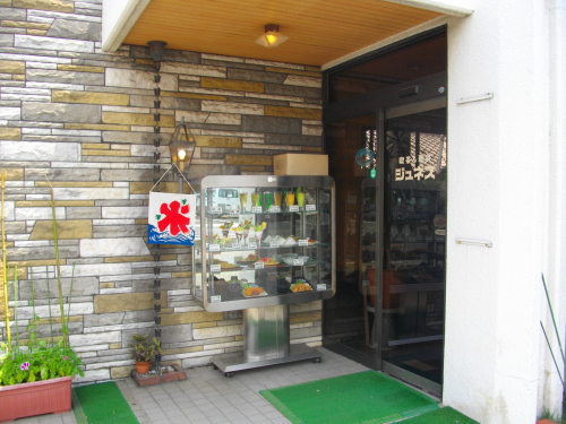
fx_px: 507
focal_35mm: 31
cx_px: 283
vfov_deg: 45.4
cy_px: 212
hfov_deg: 58.4
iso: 100
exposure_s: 1/60
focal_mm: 5.7
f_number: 8.8
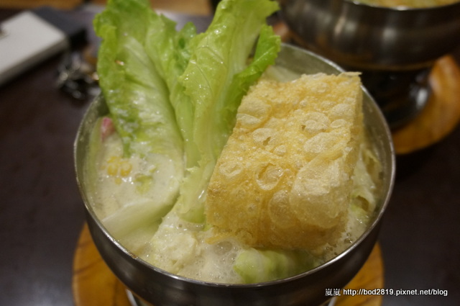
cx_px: 230
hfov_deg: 57.3
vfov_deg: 39.9
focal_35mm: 33
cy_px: 153
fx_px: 421
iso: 1250
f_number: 4
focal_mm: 22
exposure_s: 1/60
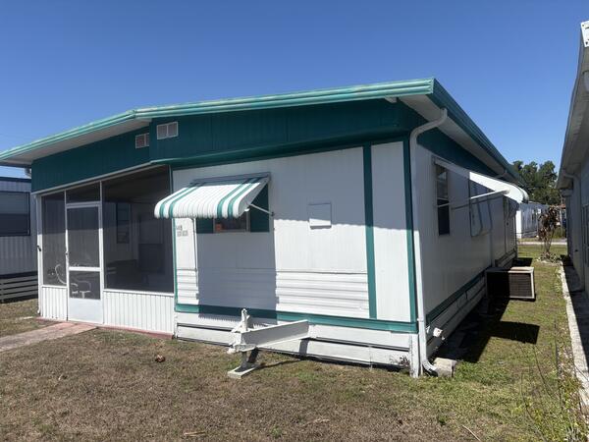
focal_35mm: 26
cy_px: 221
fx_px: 442
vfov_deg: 53.1
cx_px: 294
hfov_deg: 67.3
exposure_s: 1/4950
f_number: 1.6
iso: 50
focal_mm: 5.96
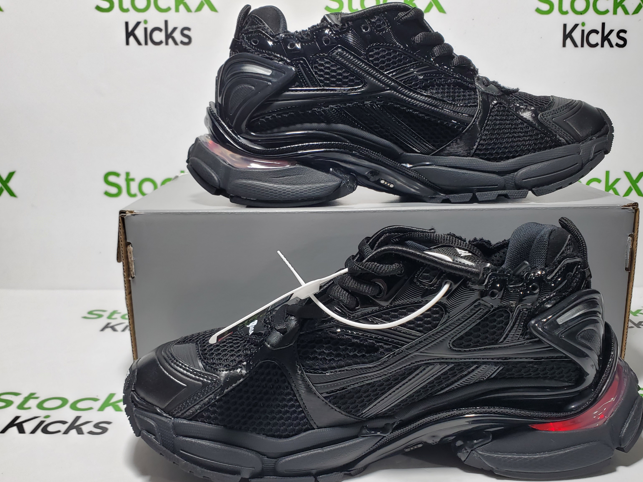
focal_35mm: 34
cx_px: 364
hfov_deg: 53.8
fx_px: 632
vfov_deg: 41.8
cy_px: 261
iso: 50
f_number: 2.4
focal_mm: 4.3
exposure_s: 1/146
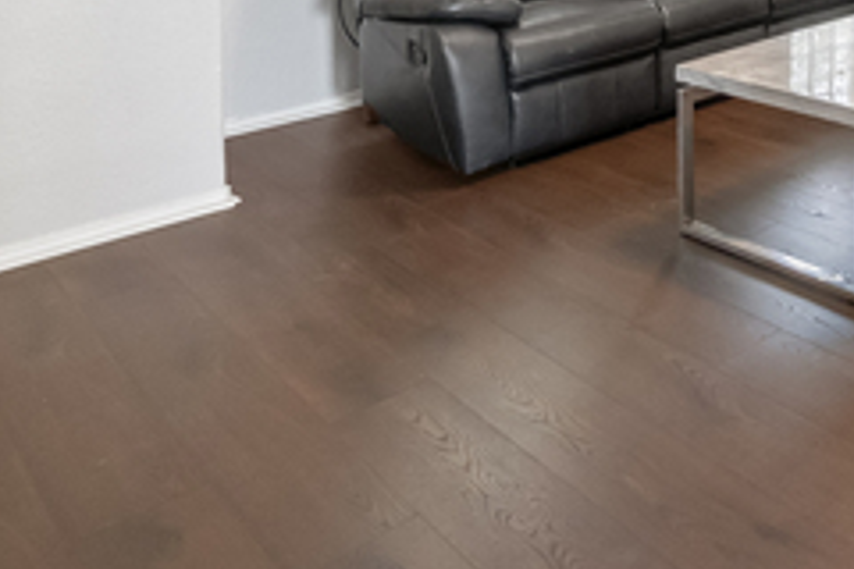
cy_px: -172
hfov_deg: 40.5
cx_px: 907
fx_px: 949
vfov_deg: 27.7
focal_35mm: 40
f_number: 6.3
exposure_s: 1/10
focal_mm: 10
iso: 320
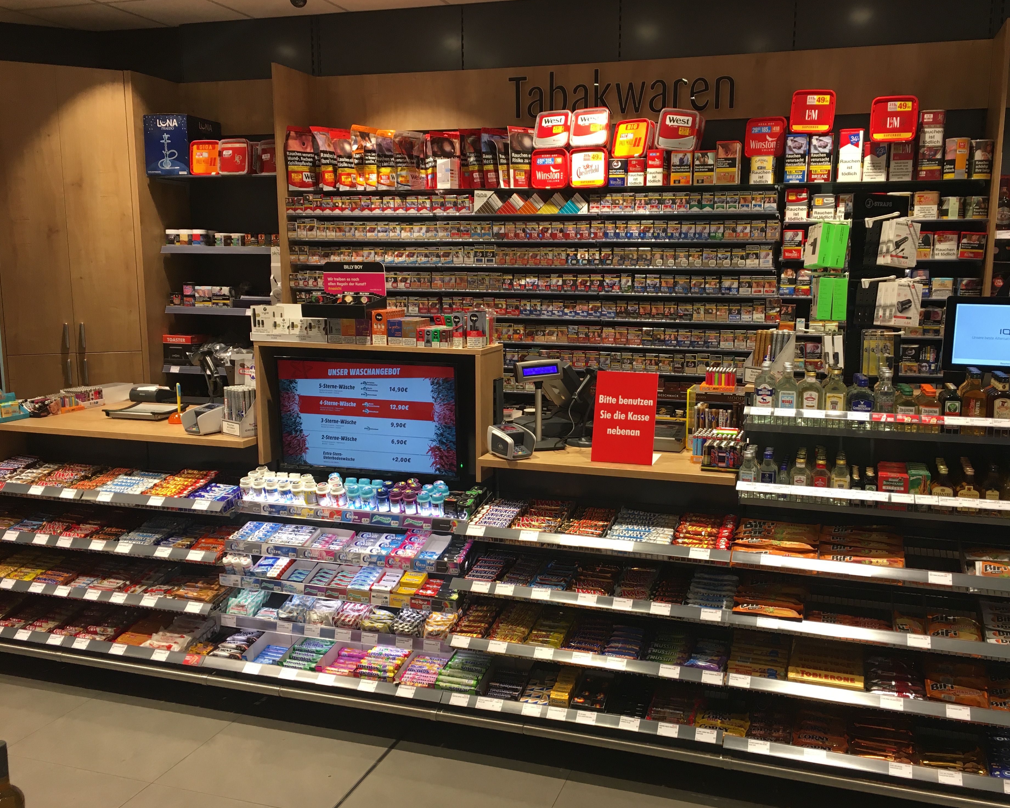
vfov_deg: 47.1
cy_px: 413
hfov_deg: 57.1
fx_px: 927
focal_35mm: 31
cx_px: 549
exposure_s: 1/33
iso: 32
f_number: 2.2
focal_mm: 4.15
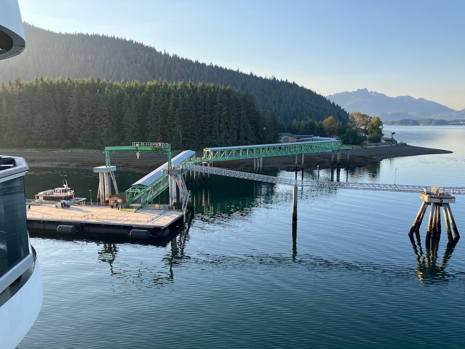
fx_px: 376
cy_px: 174
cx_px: 232
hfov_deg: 63.4
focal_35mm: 28
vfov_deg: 49.7
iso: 32
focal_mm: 3.99
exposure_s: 1/357
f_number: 1.8
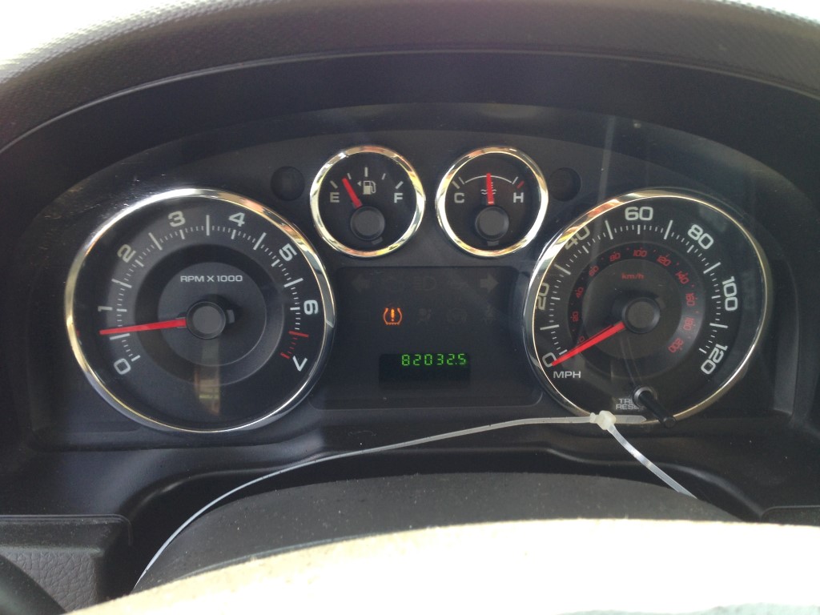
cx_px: 410
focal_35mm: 33
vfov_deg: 42.9
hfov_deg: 55.4
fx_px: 782
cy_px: 308
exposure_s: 1/60
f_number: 2.4
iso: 50
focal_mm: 4.12
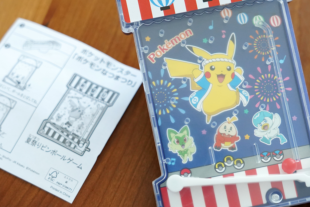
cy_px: 86
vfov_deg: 11.7
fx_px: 1007
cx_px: 162
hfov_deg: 17.5
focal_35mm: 117
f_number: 5
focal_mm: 80
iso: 5000
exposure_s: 1/125
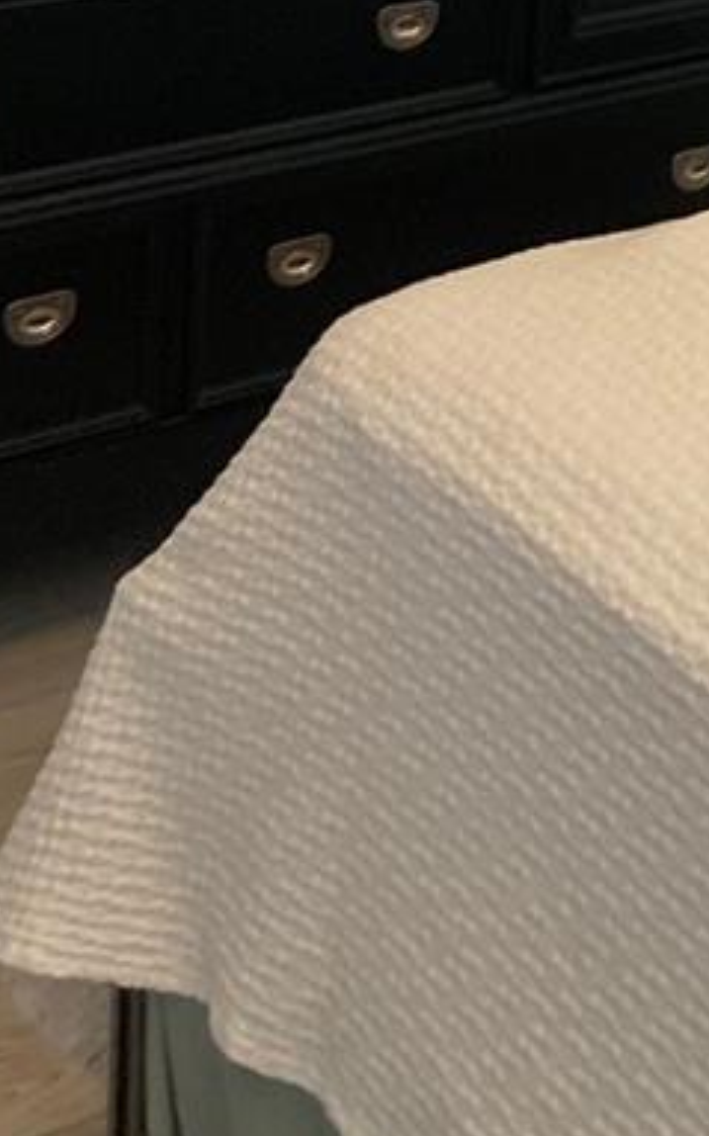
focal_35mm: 93
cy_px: -466
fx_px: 2878
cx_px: 967
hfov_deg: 13.4
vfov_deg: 19.9
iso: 125
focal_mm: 3.99
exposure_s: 1/60
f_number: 1.8
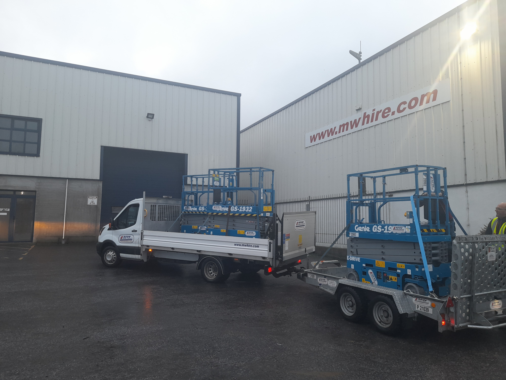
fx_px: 365
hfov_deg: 69.4
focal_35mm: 25
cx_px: 253
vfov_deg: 54.9
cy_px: 190
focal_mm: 4.6
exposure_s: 1/50
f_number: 2
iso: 100
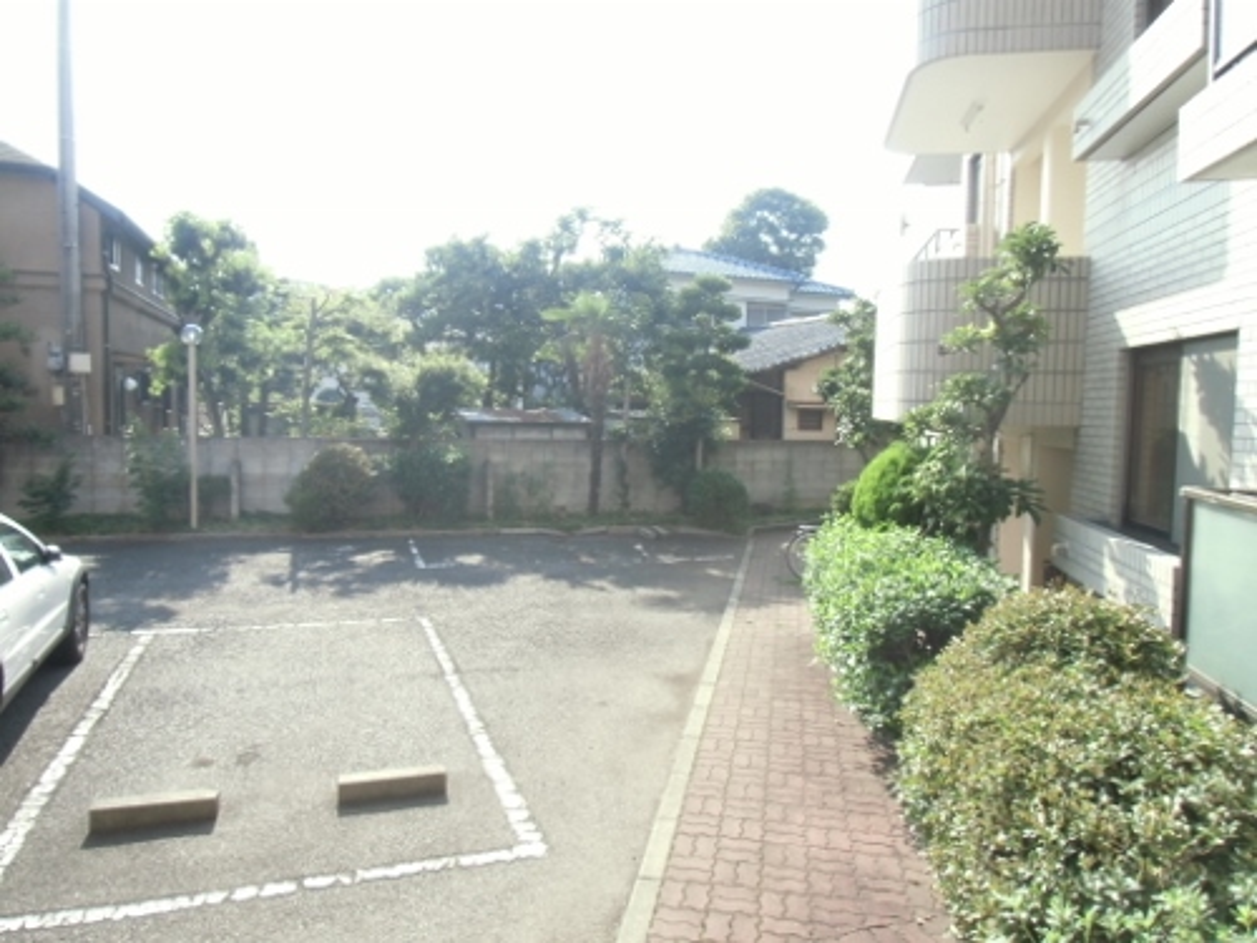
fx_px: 872
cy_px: 472
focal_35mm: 24
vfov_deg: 56.8
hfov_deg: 71.6
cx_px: 628
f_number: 3
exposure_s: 1/160
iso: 64
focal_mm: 4.24
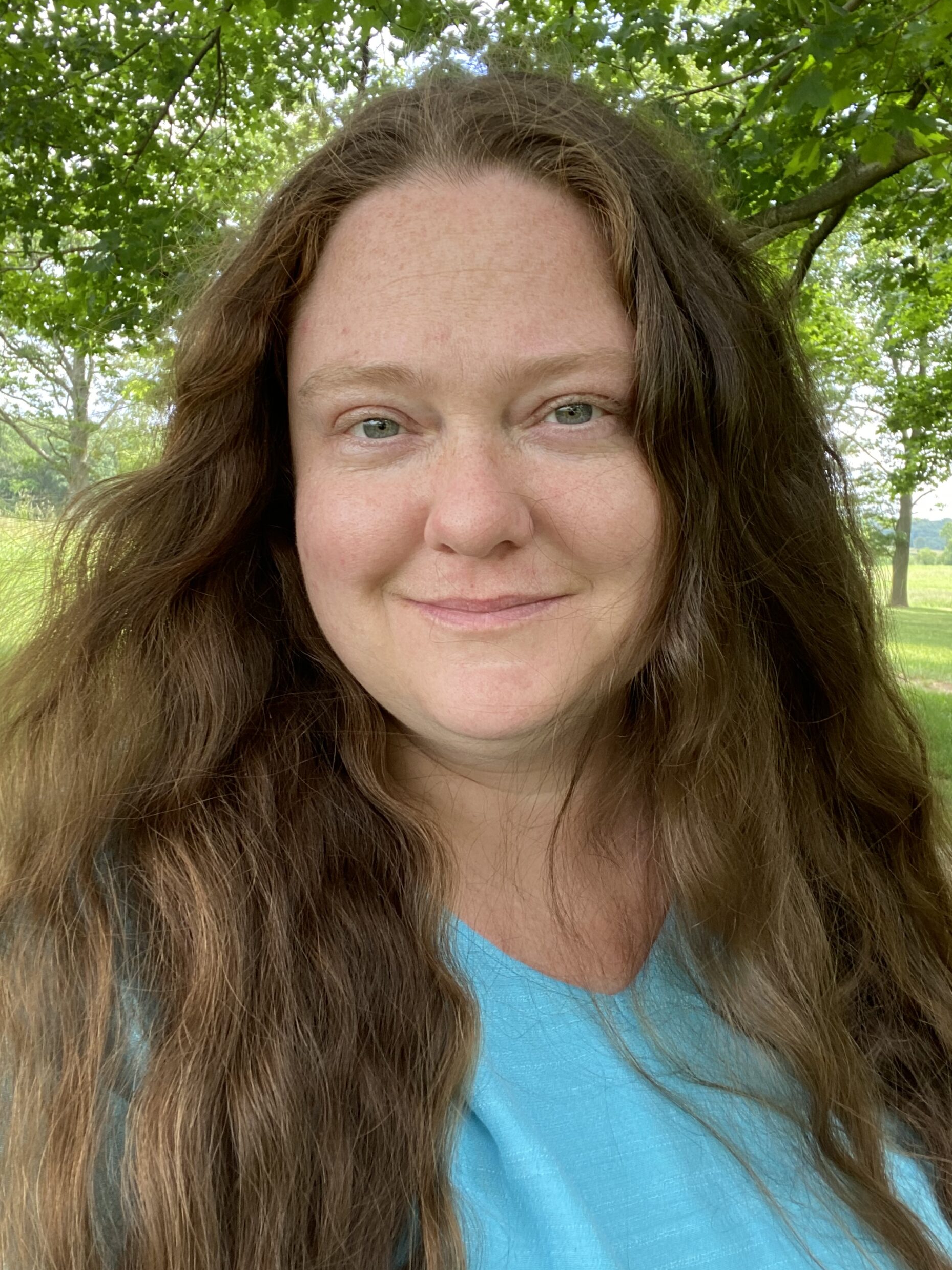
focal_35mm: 31
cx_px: 475
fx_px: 1137
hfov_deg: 45.4
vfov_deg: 58.3
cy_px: 627
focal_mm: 2.71
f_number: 2.2
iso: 40
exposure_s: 1/122
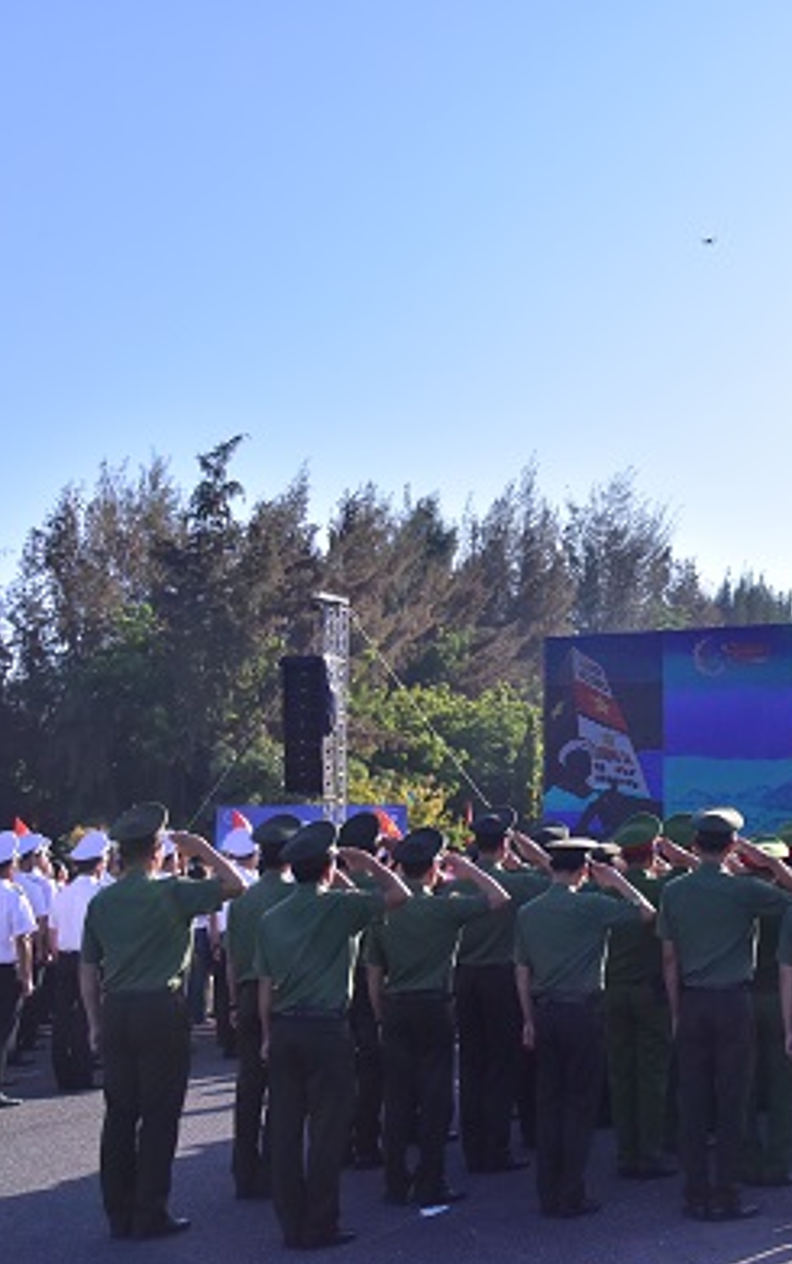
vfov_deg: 40.3
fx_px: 1724
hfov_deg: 25.3
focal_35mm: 50
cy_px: 630
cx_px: 672
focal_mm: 32
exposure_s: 1/3200
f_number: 8
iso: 1600
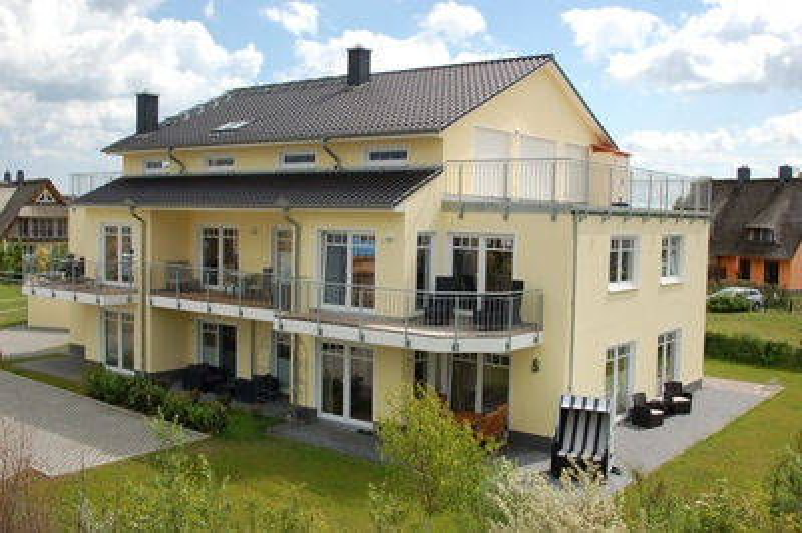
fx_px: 835
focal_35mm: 38
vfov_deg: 35.4
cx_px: 401
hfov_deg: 51.3
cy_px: 266
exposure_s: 1/320
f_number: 9
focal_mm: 25
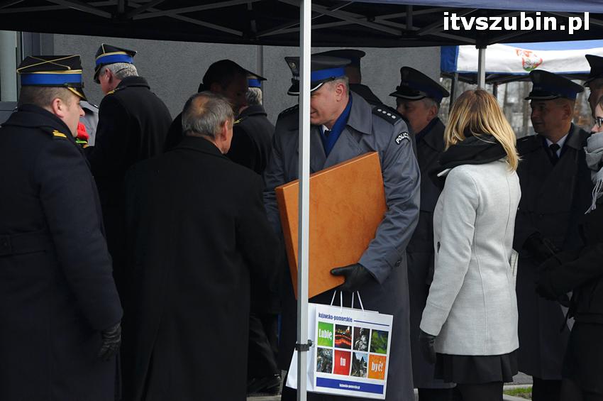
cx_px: 302
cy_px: 200
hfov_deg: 17.1
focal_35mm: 120
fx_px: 2008
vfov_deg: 11.4
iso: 1600
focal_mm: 80
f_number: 9
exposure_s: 1/200
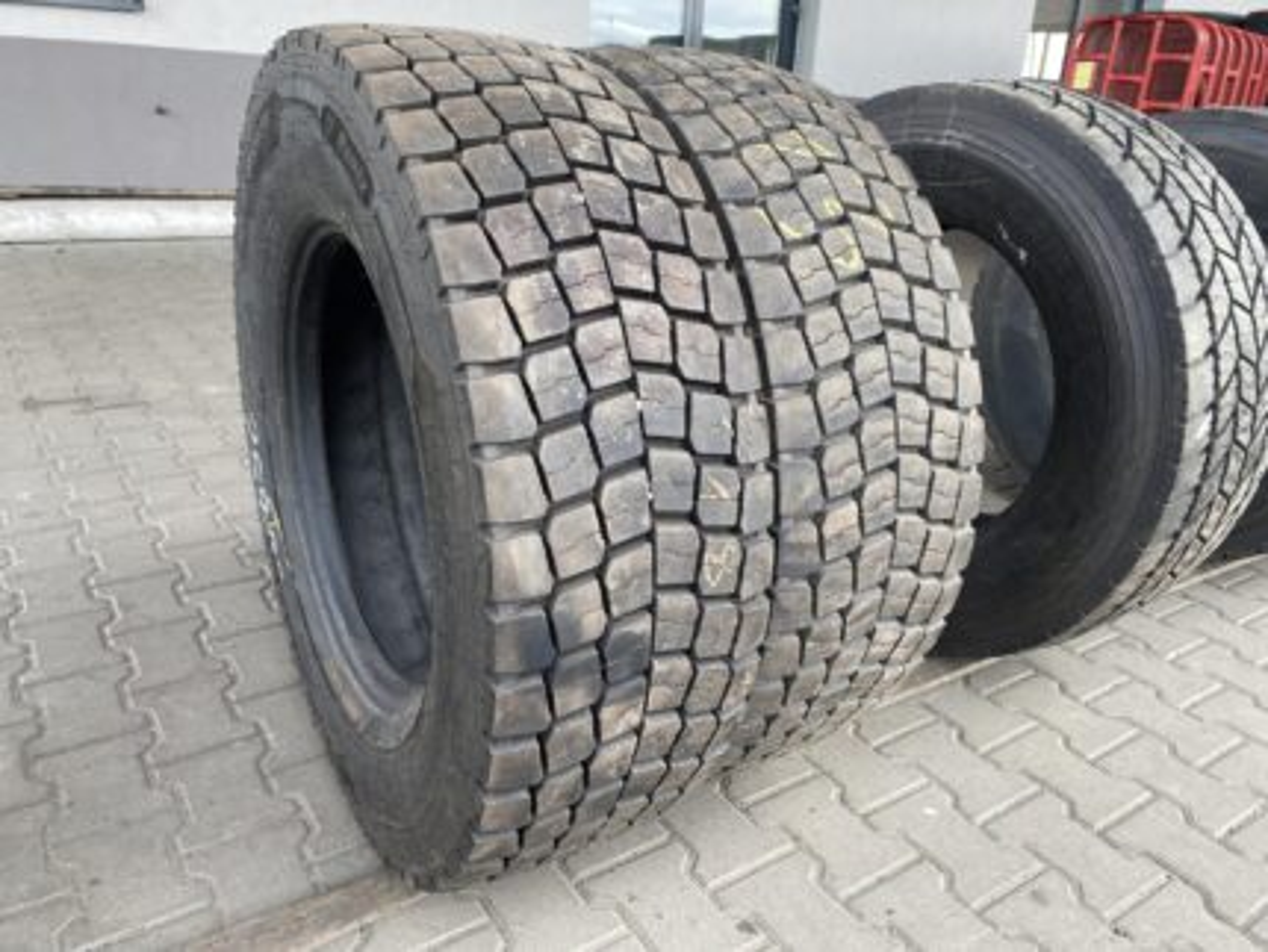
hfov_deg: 67.3
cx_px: 634
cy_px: 476
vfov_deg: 53.1
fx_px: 953
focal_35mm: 26
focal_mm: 4.25
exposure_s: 1/123
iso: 32
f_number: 1.8
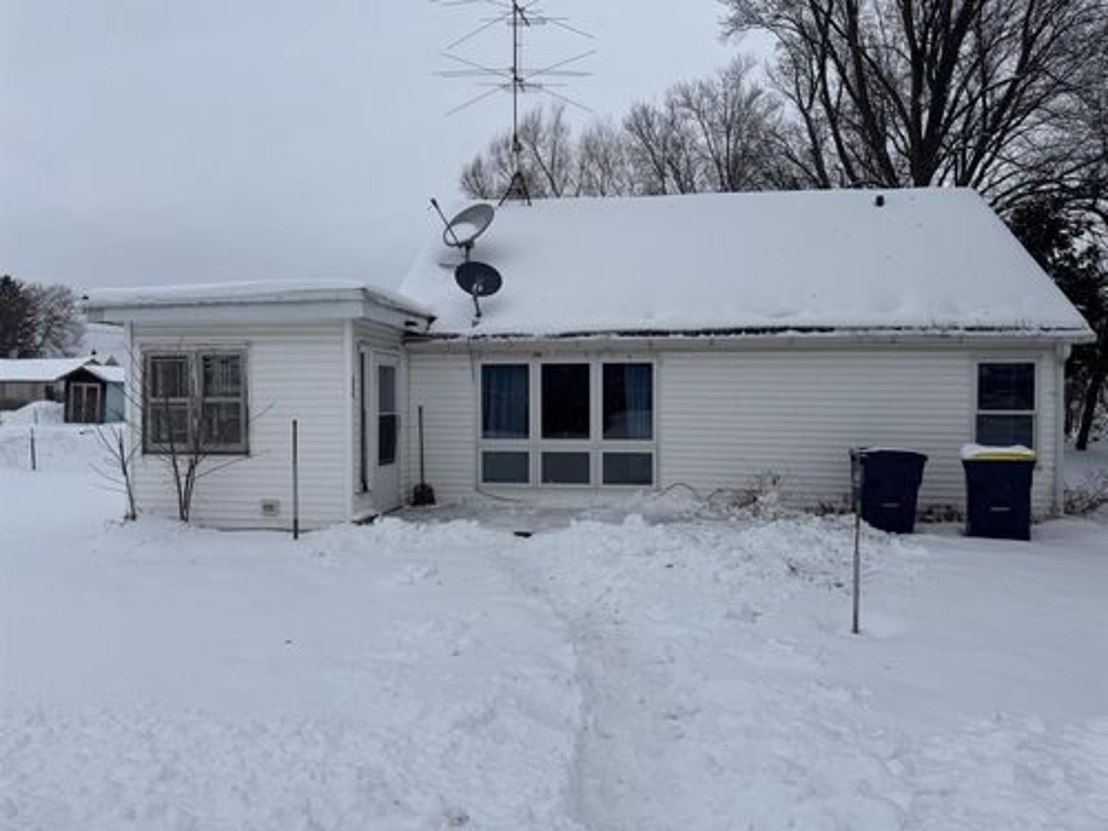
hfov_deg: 71.6
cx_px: 554
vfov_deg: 56.8
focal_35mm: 24
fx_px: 768
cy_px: 416
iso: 80
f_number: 1.78
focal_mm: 6.76
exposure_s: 1/4310
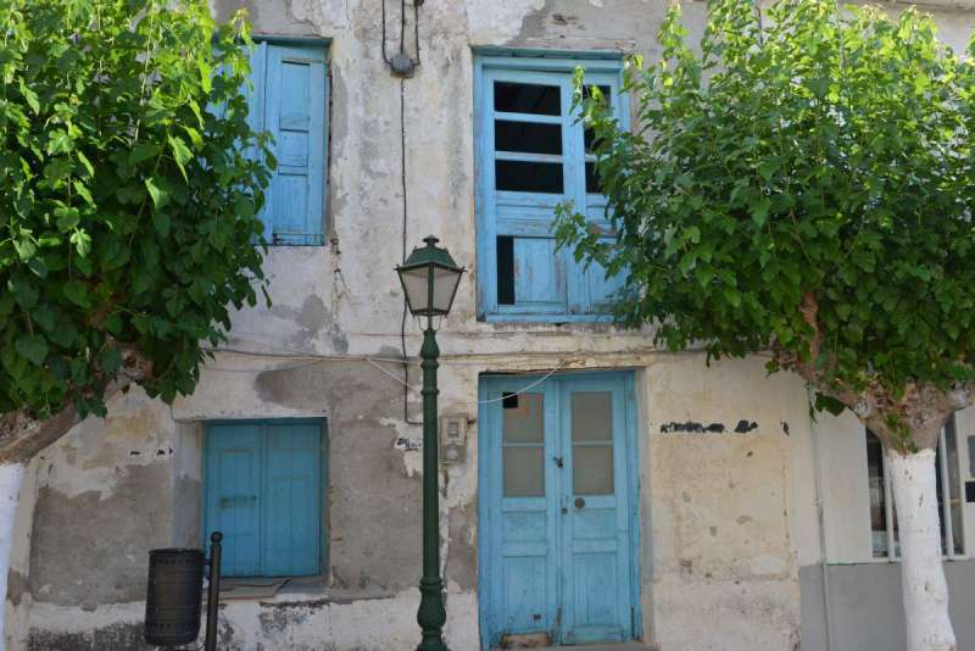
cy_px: 326
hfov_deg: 60.3
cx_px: 488
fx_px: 840
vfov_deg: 42.4
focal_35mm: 31
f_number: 13
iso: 1600
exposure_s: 1/160
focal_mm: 31
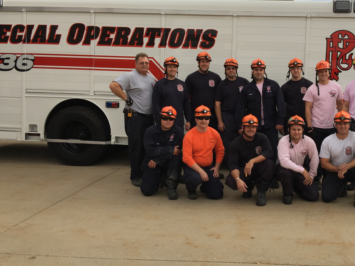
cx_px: 248
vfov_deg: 35.1
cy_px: 121
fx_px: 420
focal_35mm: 41
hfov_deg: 44.8
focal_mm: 4.15
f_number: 2.2
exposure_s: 1/520
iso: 32
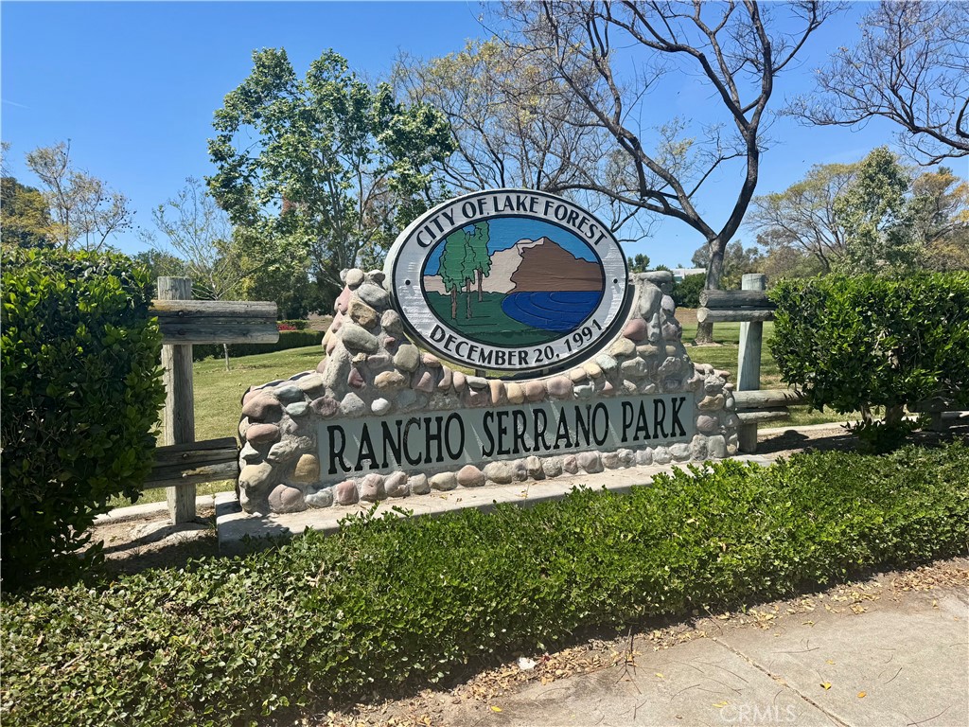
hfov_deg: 71.6
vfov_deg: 56.8
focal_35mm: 24
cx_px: 484
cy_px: 364
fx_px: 672
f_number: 1.78
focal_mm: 6.76
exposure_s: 1/3597
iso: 80
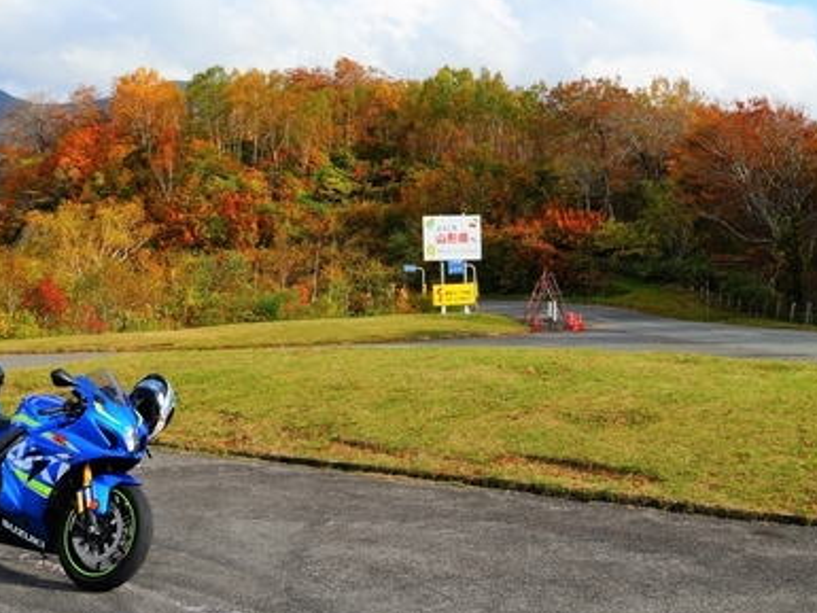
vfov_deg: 29.6
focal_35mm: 48
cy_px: 125
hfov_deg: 39.6
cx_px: 354
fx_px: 1133
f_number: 10
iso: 100
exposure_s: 1/125
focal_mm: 24
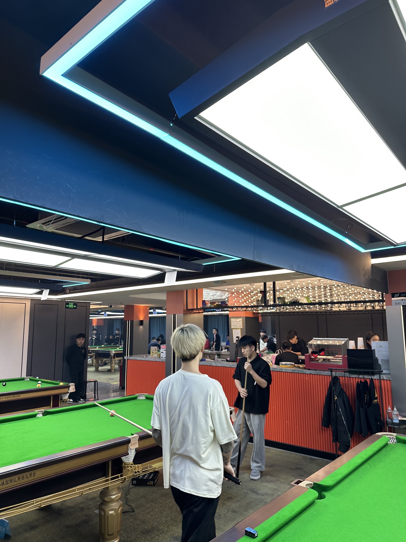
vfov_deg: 71.6
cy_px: 271
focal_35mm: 24
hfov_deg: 56.8
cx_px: 203
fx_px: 375
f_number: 1.78
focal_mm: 6.86
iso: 50
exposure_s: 1/108
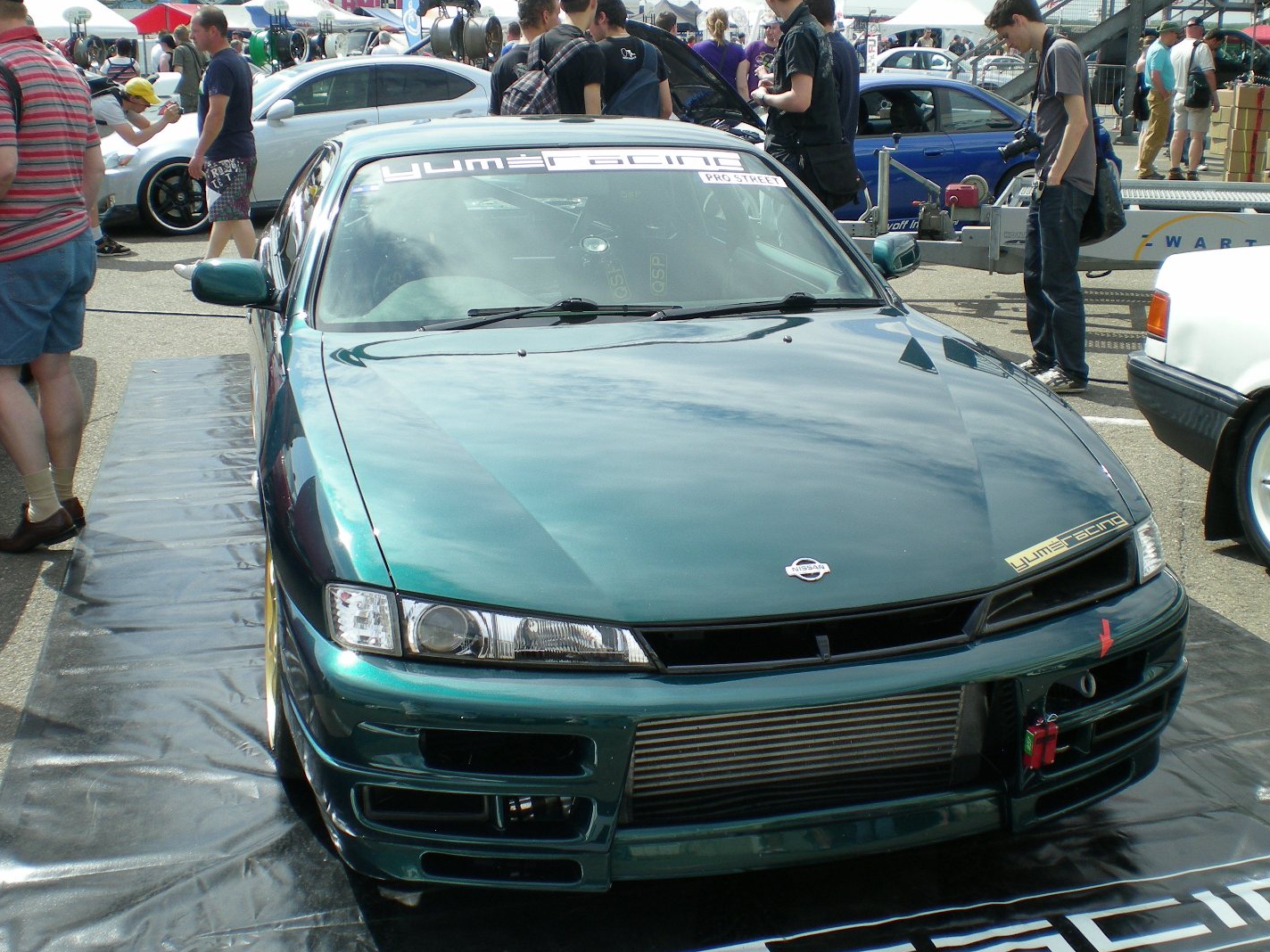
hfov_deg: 45.8
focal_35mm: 41
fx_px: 1504
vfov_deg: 35.1
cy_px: 483
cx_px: 657
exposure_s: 1/262
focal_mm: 6.3
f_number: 4.6
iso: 50
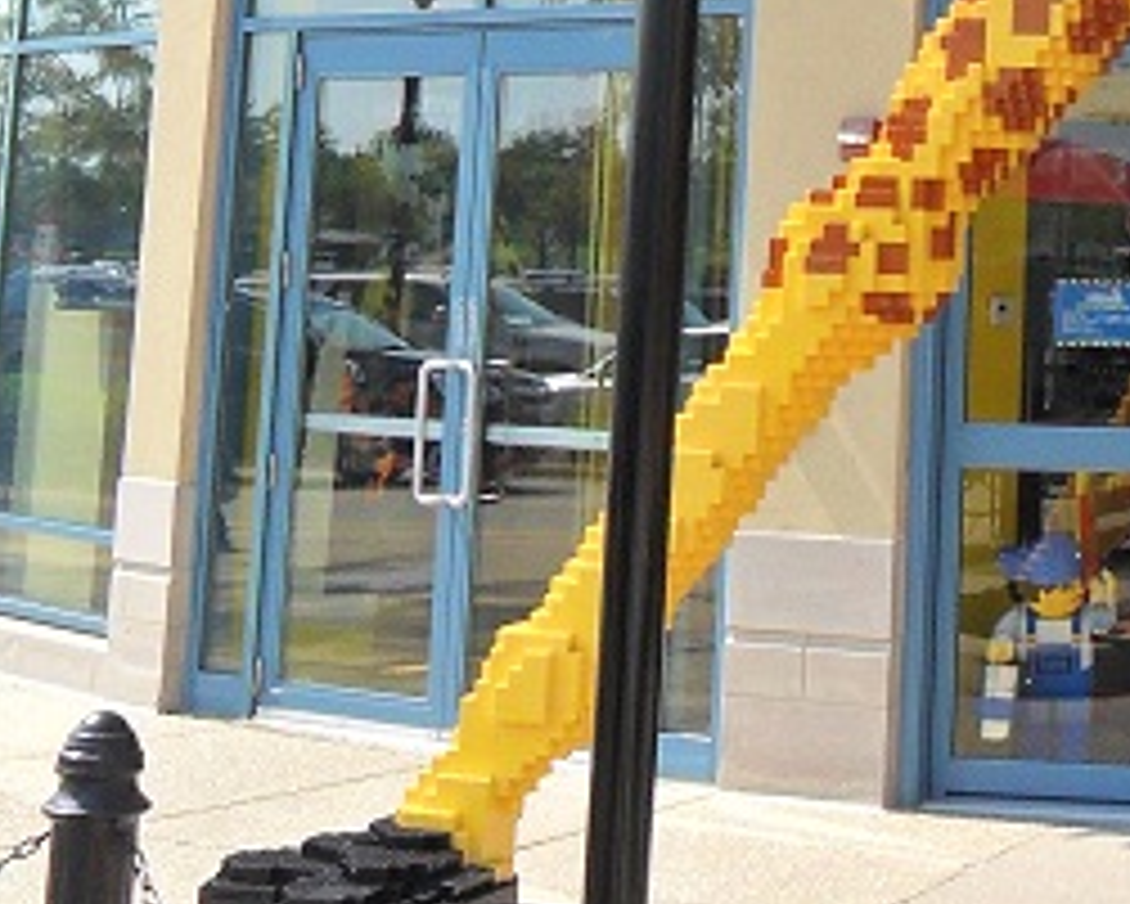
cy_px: -220
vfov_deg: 17.3
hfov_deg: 21.3
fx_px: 2810
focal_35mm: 84
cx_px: 1324
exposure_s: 1/750
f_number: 3.5
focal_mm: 4.9
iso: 100
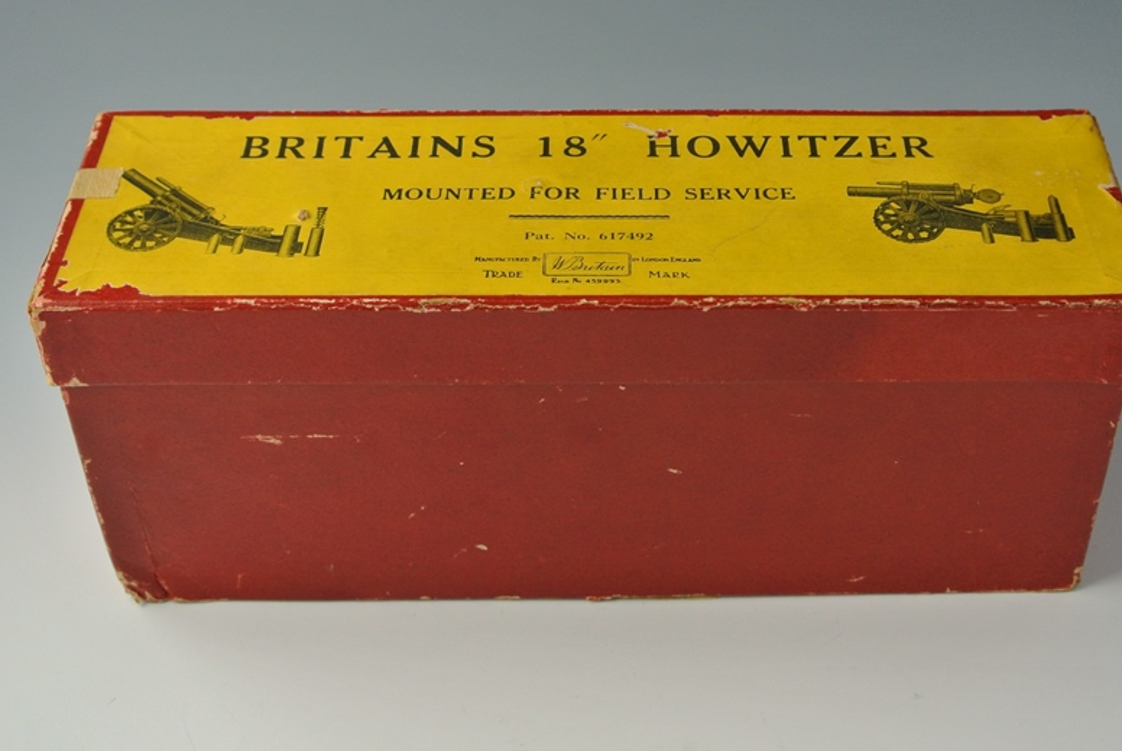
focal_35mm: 58
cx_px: 620
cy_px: 279
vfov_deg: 23.4
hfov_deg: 34.4
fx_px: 1809
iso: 400
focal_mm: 16.9
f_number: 4.5
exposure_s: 1/80
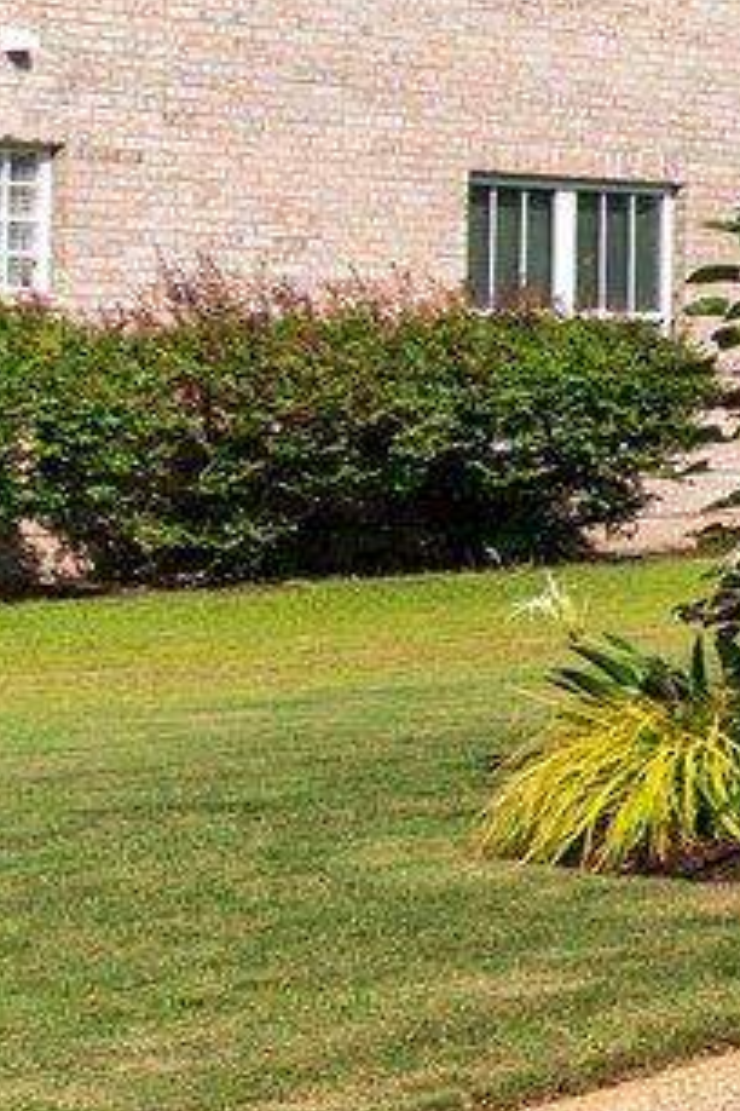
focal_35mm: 127
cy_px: 401
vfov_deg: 16.1
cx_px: 3642
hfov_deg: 6.4
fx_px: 3916
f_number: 7.1
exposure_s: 1/500
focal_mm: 19
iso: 160
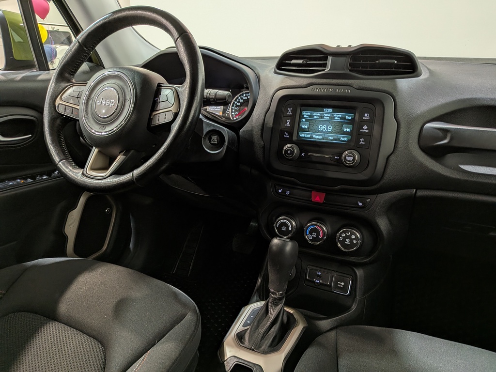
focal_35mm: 24
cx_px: 248
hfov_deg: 71.6
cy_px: 186
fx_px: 344
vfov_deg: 56.8
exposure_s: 1/30
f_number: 1.7
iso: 48
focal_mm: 4.53
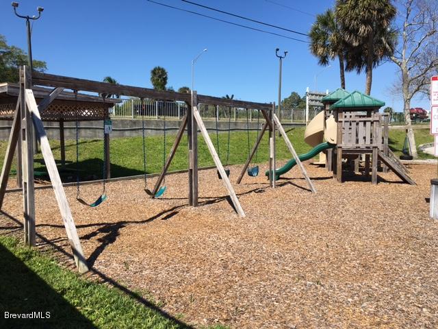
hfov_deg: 61.7
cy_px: 164
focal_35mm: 29
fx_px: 367
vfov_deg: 48.2
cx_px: 219
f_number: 2.2
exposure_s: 1/1603
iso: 25
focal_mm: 4.15
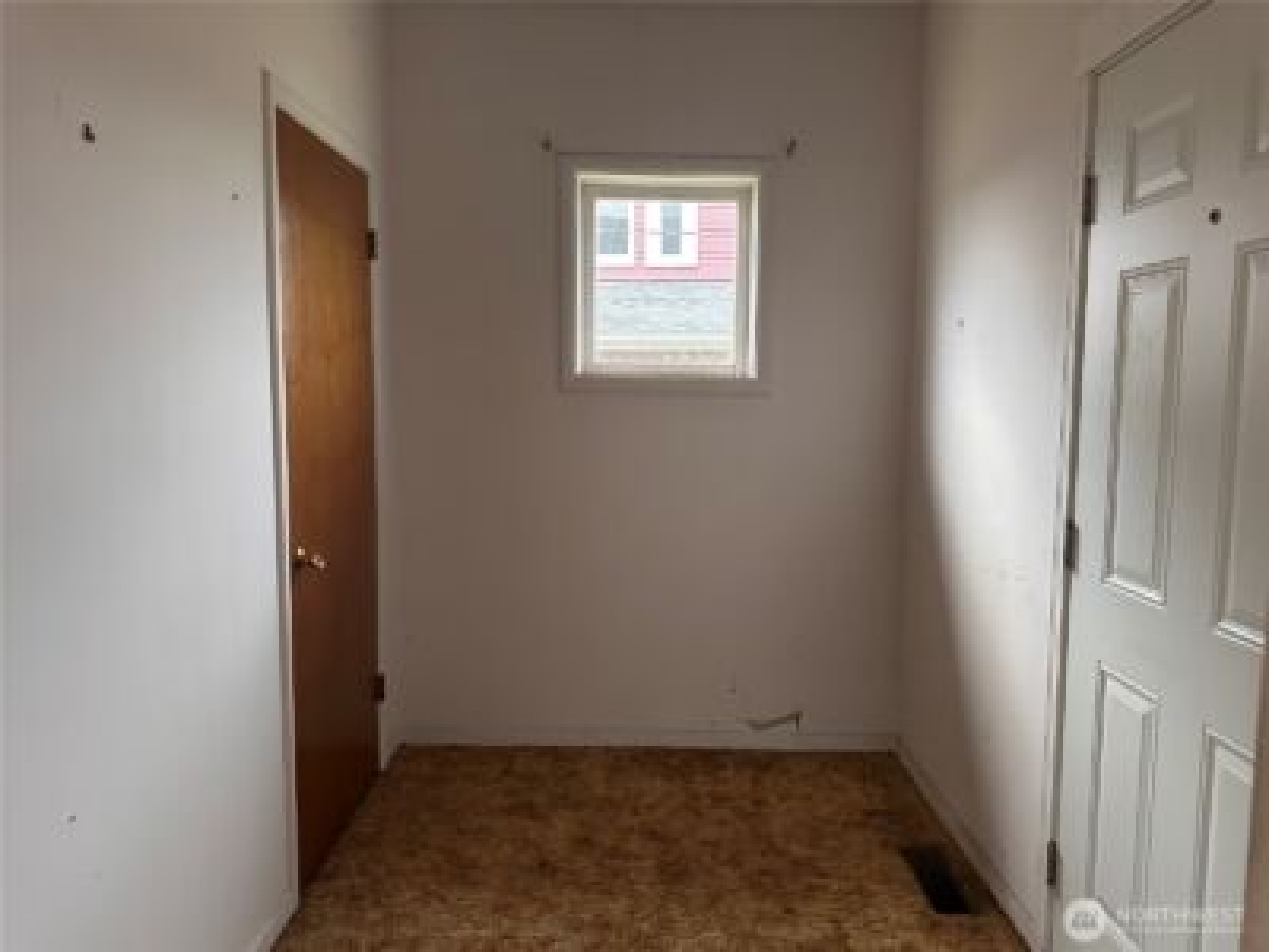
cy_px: 476
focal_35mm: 24
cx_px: 634
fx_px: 880
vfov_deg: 56.8
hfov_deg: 71.6
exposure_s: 1/60
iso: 640
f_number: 1.78
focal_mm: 6.86
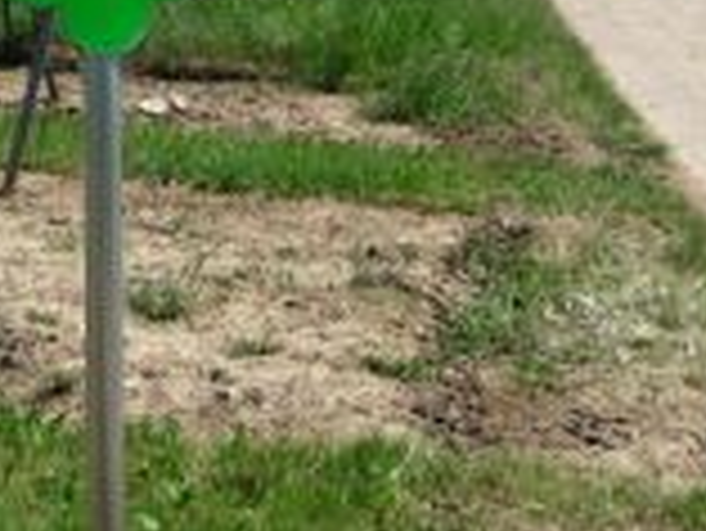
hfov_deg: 26.9
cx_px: 558
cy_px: -40
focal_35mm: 71
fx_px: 1449
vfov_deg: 19.9
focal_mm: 4.7
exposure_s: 1/250
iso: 100
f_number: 8
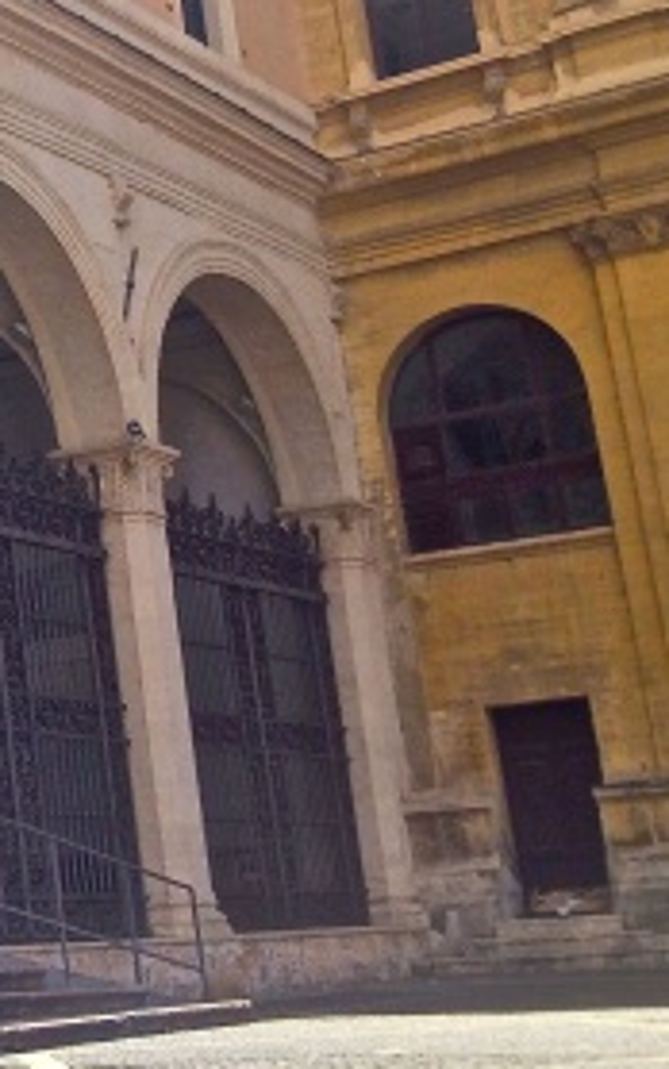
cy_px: 283
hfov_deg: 14.3
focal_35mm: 84
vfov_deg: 24.4
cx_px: -408
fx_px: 2448
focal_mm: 4.28
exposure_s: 1/905
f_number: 2.4
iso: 50
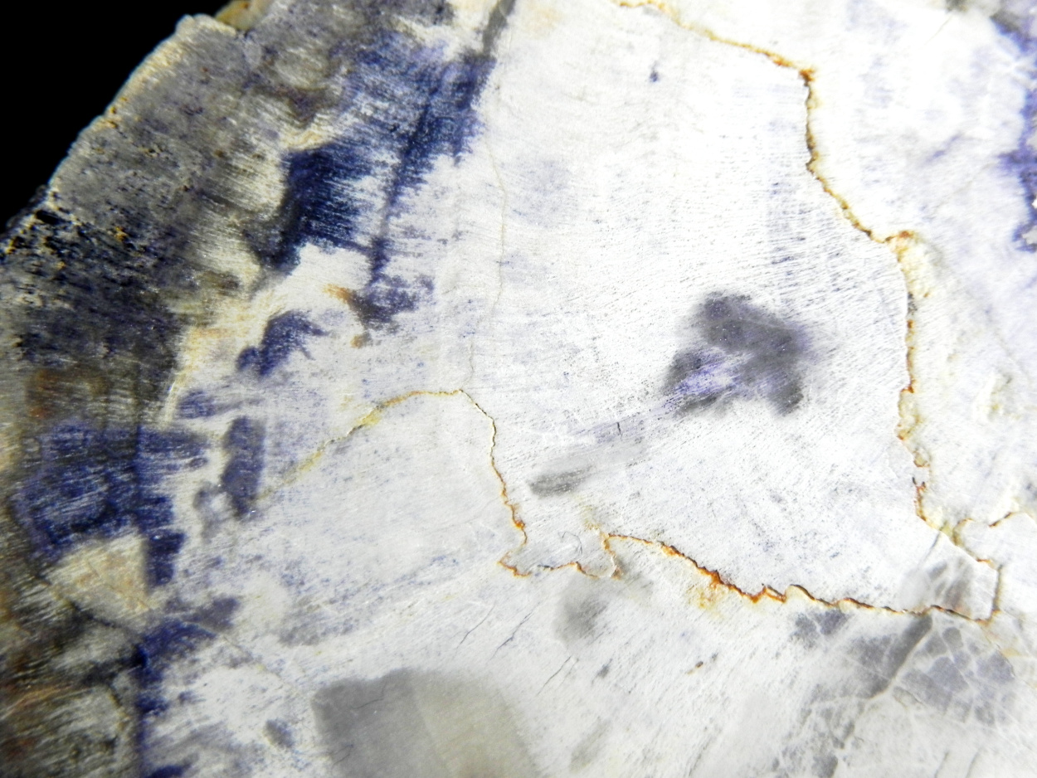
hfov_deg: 20.6
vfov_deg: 15.6
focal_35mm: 95
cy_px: 389
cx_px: 518
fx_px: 2846
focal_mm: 16.9
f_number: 4
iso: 160
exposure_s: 1/146
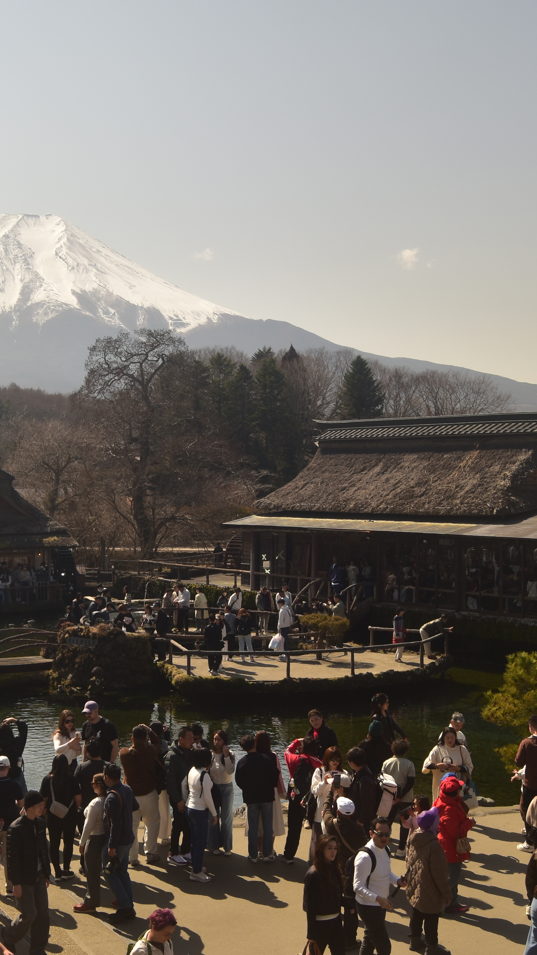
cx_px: 178
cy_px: 477
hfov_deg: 9.3
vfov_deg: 16.5
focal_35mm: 130
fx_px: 3286
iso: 100
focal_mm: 55
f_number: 8
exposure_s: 1/200
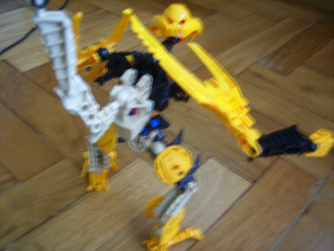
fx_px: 309
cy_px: 126
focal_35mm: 32
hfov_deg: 56.8
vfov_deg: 44.2
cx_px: 167
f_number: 2.8
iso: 50
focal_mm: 5.99
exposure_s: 1
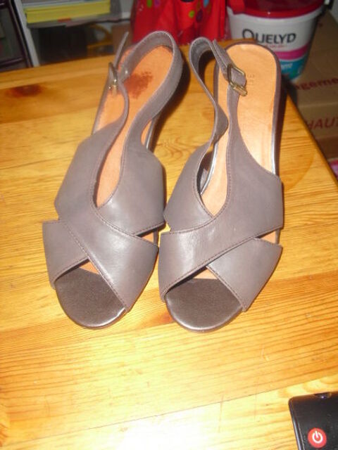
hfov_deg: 39.7
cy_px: 225
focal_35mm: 36
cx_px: 169
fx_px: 469
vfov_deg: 51.4
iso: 100
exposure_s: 1/60
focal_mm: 6.3
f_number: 3.1
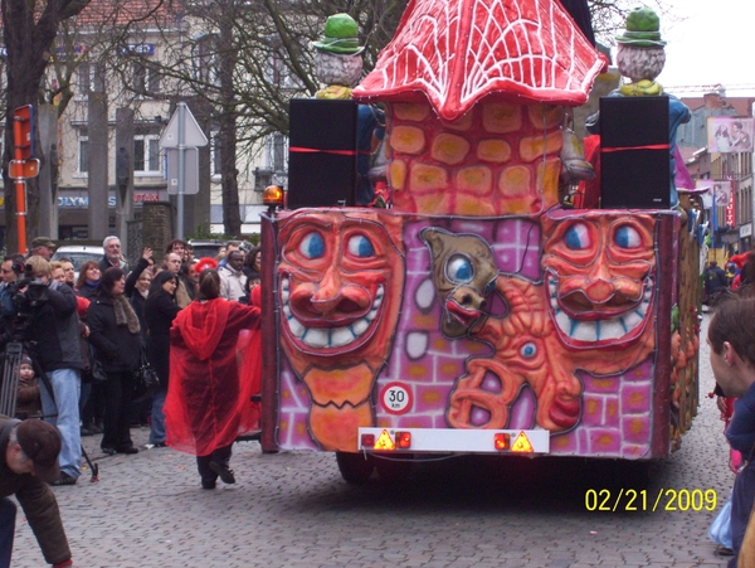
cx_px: 378
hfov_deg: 18.2
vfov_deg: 13.7
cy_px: 284
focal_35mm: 108
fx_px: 2357
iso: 200
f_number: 4.6
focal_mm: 18
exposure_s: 1/80
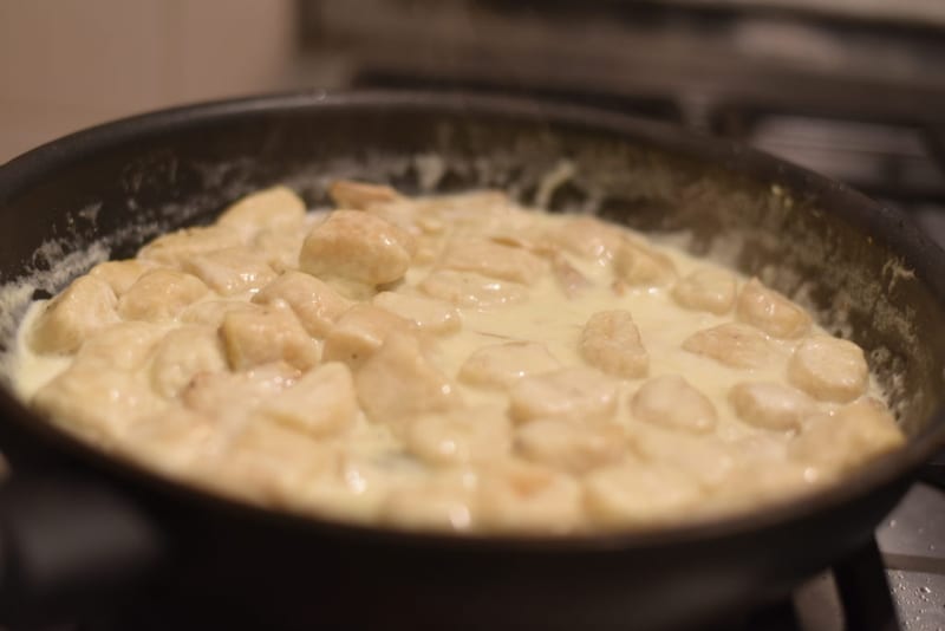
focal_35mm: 50
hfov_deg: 39.6
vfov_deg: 27.0
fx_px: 1313
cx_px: 472
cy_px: 316
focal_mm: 50
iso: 800
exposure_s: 1/60
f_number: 2.5
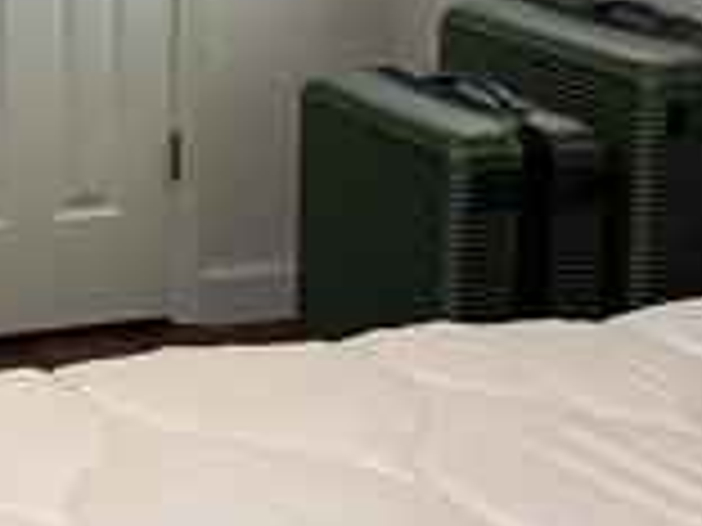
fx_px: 2170
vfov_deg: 12.8
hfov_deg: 15.4
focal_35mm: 107
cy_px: -360
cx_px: -630
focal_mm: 4.2
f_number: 1.6
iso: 160
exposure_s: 1/60
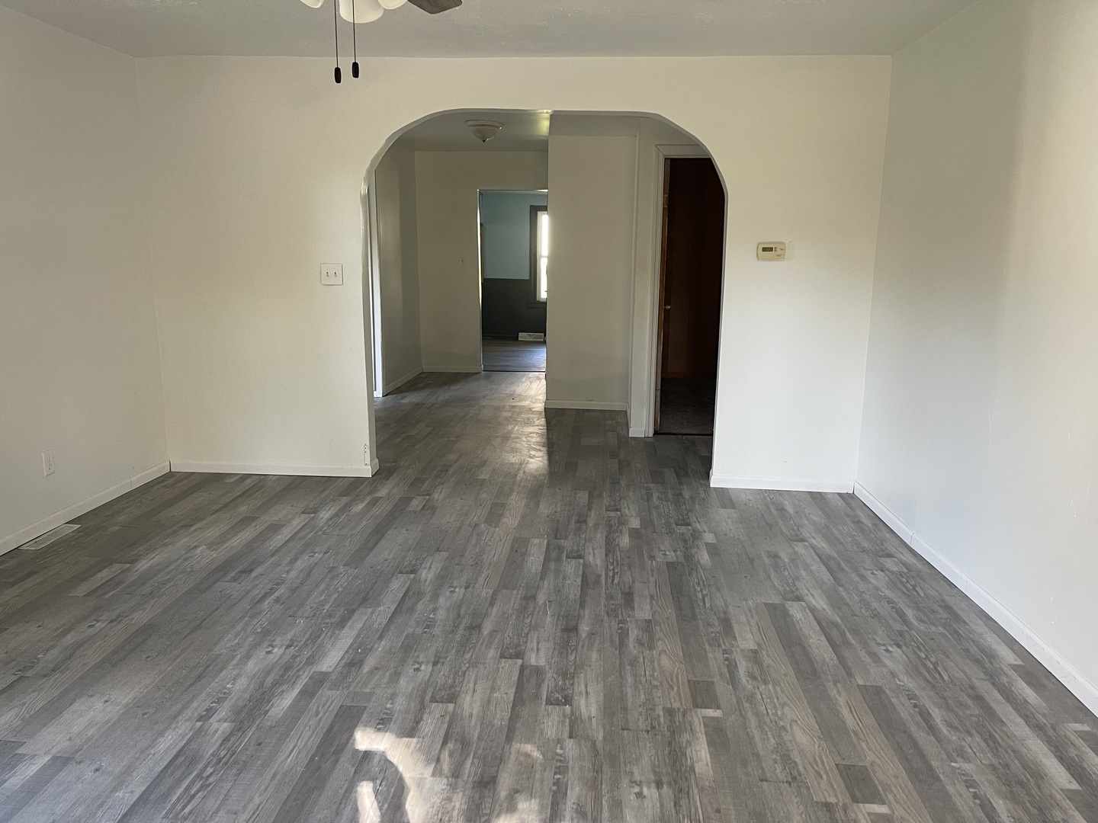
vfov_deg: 53.1
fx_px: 825
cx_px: 549
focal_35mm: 26
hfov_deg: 67.3
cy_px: 412
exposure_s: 1/65
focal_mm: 5.1
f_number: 1.6
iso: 125
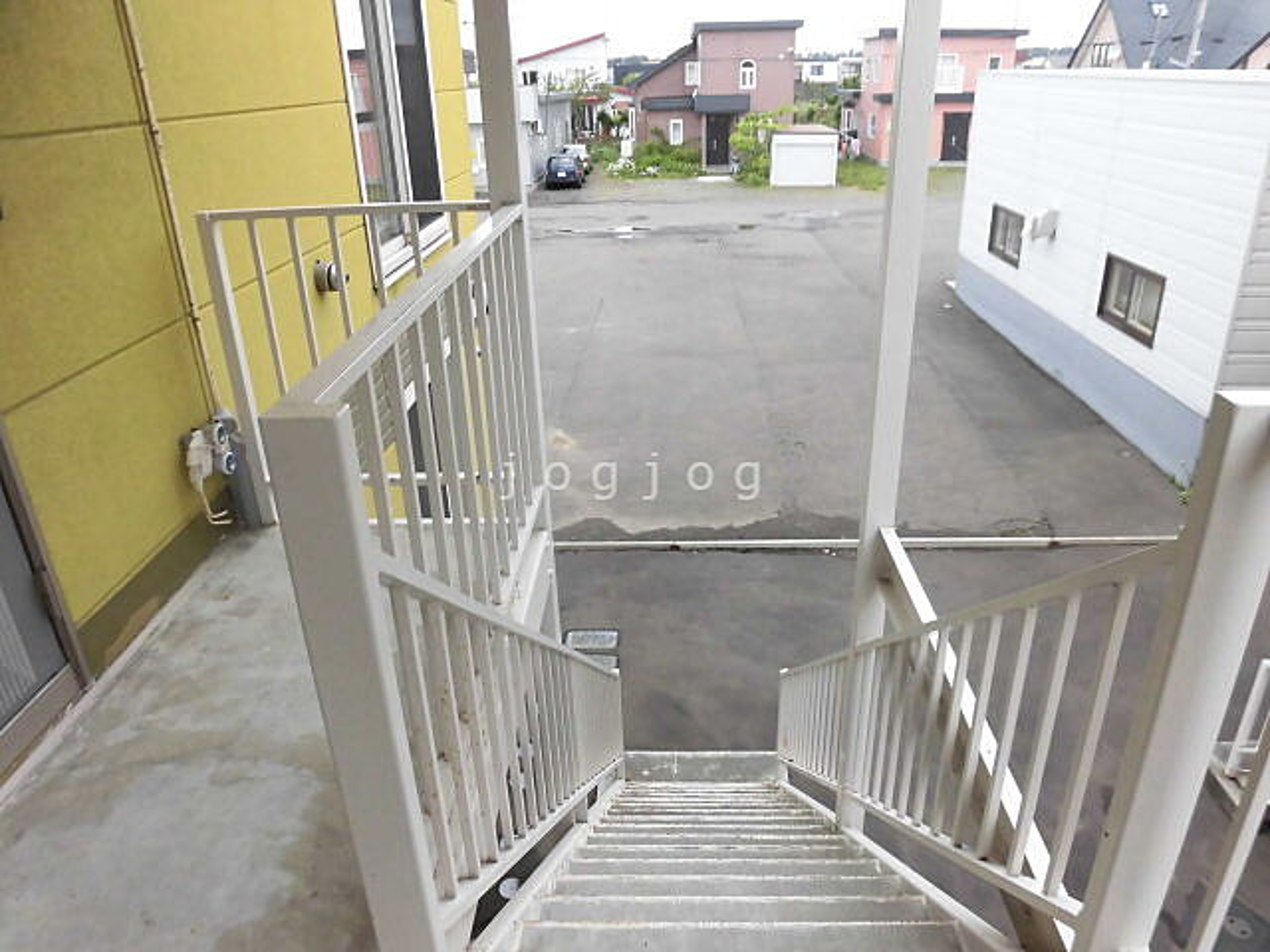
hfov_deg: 71.6
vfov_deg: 56.8
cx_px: 635
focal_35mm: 24
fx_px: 881
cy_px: 476
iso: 250
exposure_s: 1/500
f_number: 3.1
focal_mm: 4.3
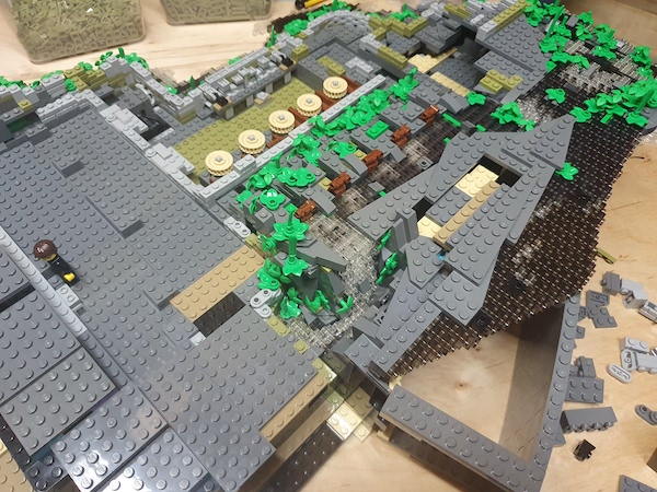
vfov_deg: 53.1
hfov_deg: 67.3
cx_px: 328
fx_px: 493
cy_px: 246
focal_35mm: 26
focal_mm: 4.32
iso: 320
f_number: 1.5
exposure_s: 1/50
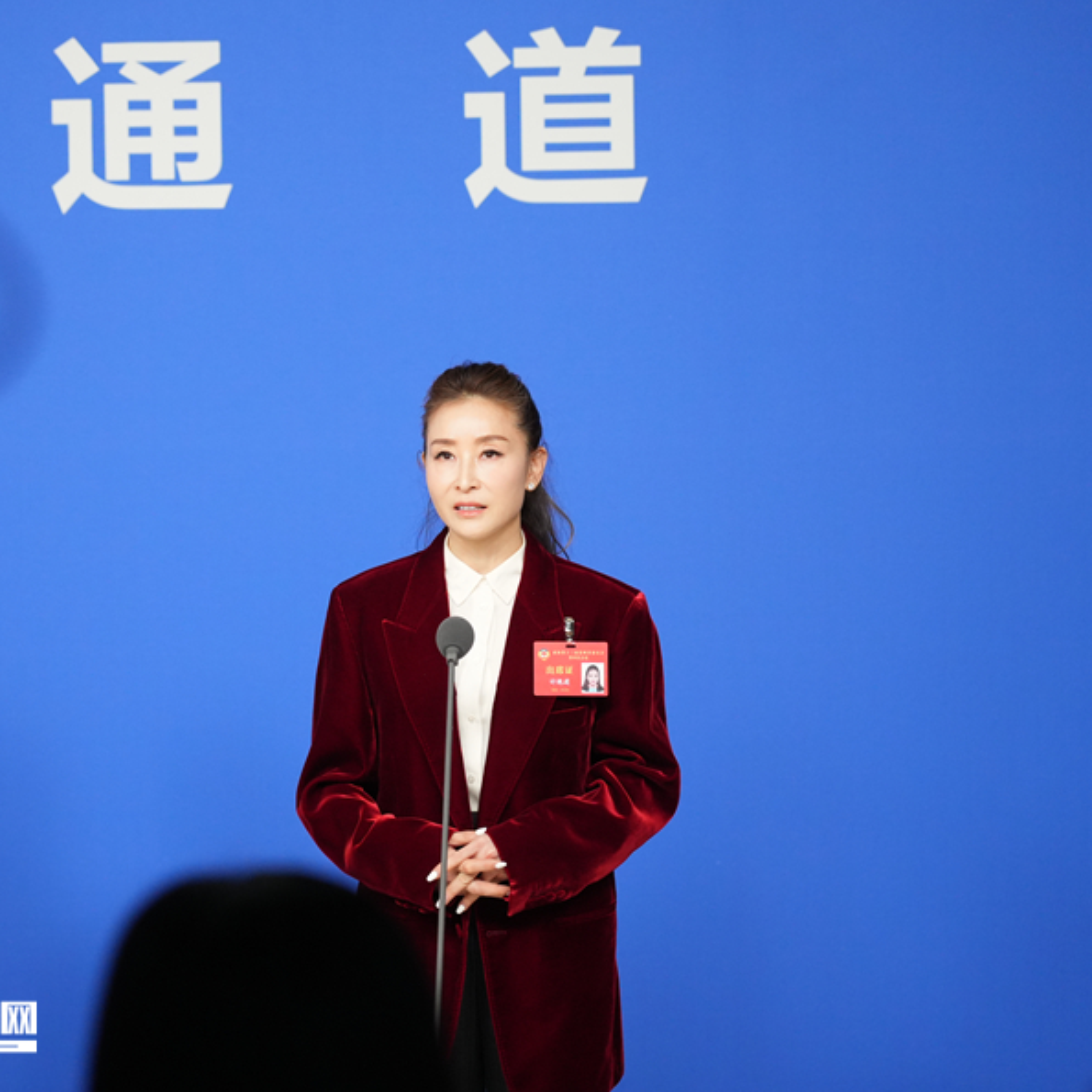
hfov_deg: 12.9
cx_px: 356
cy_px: 545
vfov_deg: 12.9
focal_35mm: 135
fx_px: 4818
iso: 3200
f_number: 4
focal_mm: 105
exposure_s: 1/320
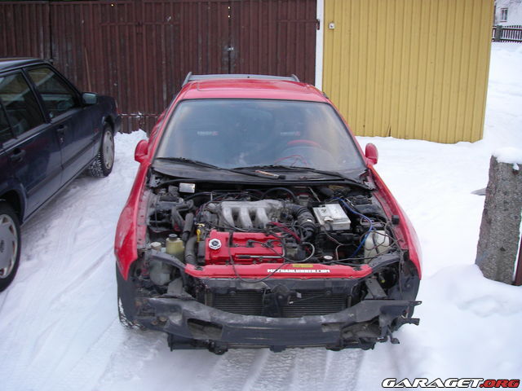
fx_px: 573
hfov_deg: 49.0
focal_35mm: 38
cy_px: 196
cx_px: 261
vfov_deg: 37.7
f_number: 3.3
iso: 86
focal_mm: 6.3
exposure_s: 1/50
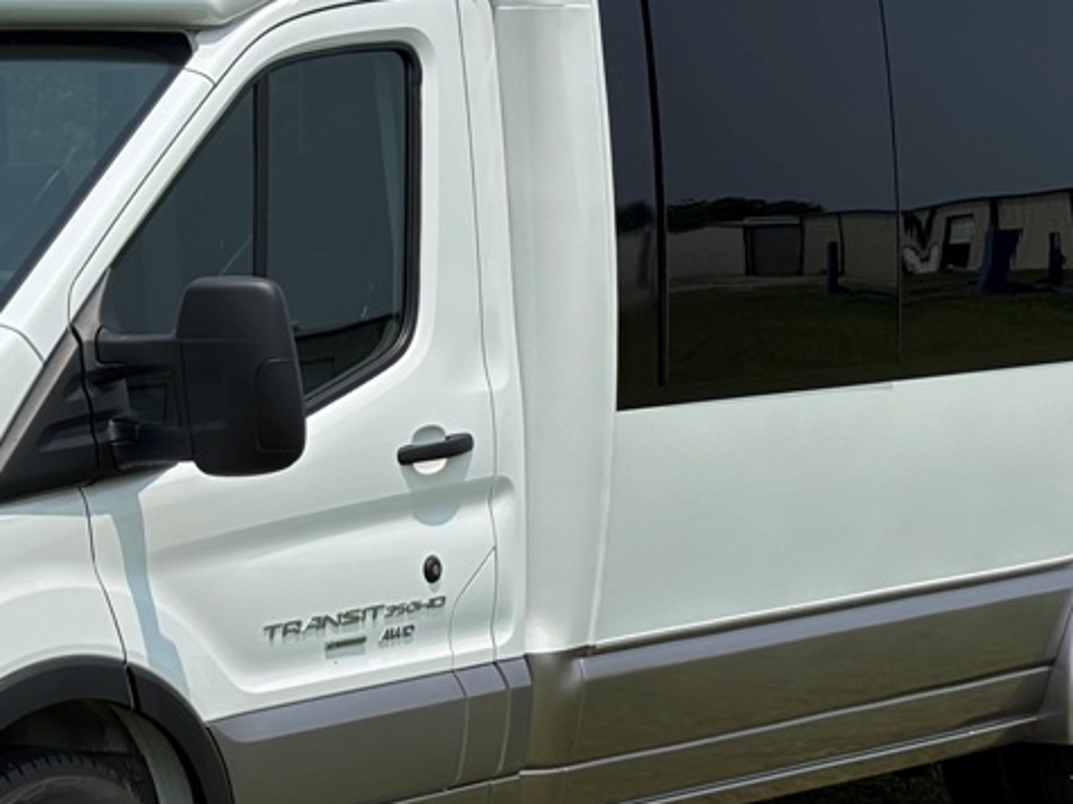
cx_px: 281
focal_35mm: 128
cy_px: 392
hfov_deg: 15.3
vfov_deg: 11.6
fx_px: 3967
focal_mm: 5.96
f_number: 1.6
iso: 40
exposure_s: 1/3788
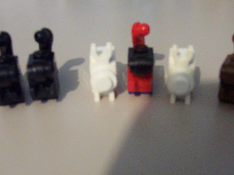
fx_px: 345
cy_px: 107
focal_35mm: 51
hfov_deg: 37.3
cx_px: 140
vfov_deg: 28.5
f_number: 2.8
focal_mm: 5.6
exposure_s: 1/8
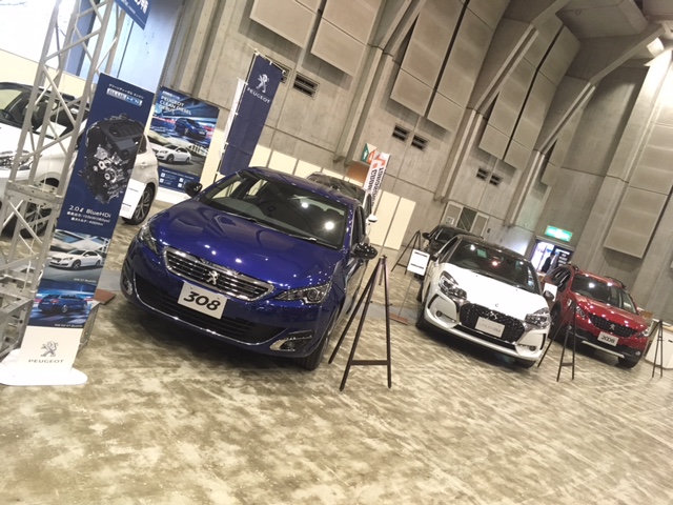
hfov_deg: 61.7
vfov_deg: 48.2
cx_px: 336
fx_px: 564
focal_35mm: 29
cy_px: 252
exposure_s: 1/33
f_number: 2.2
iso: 200
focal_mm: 4.15
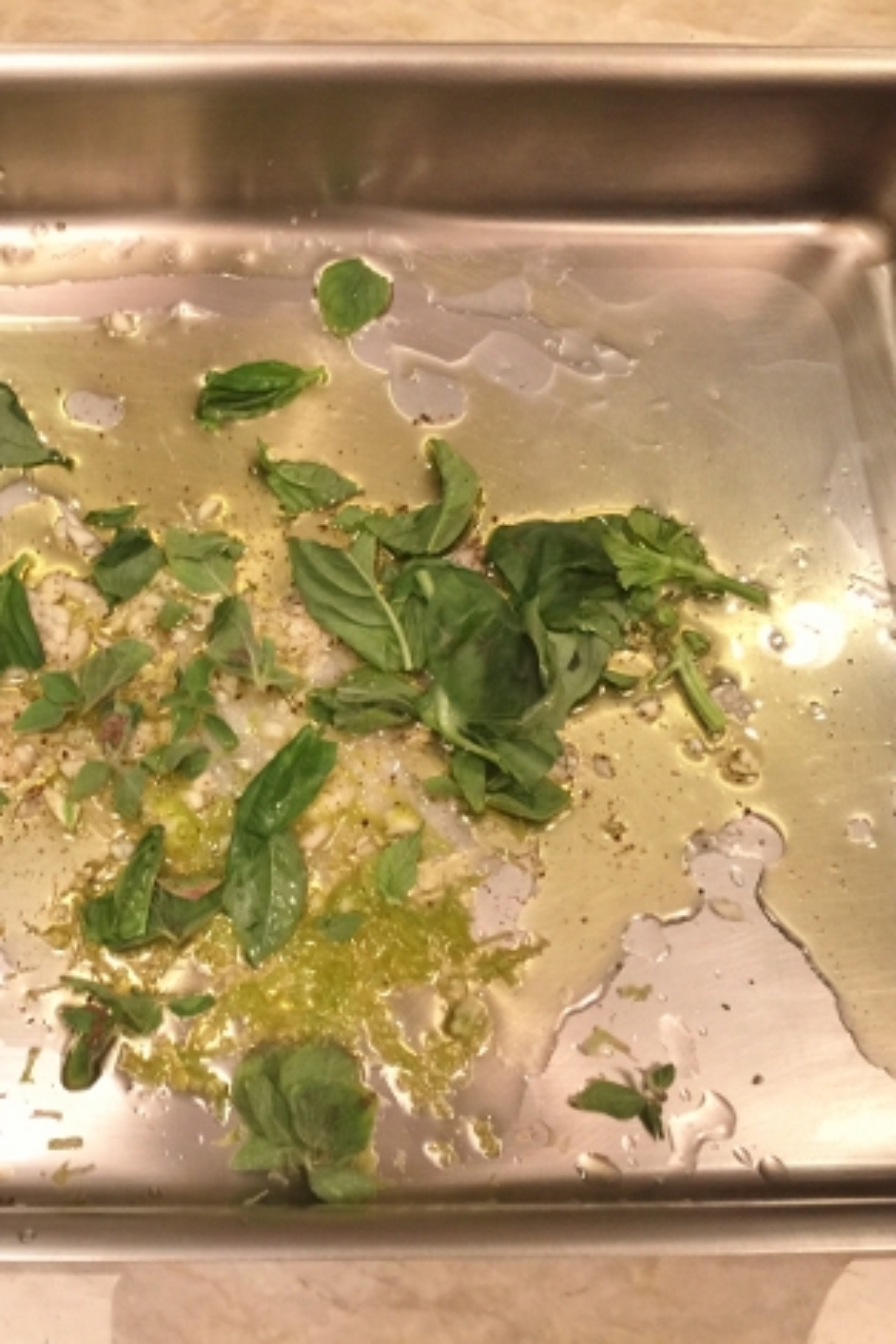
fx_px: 1531
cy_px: 671
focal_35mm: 41
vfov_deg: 47.4
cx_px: 188
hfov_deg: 31.8
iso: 80
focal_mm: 4.15
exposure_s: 1/15
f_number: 2.2
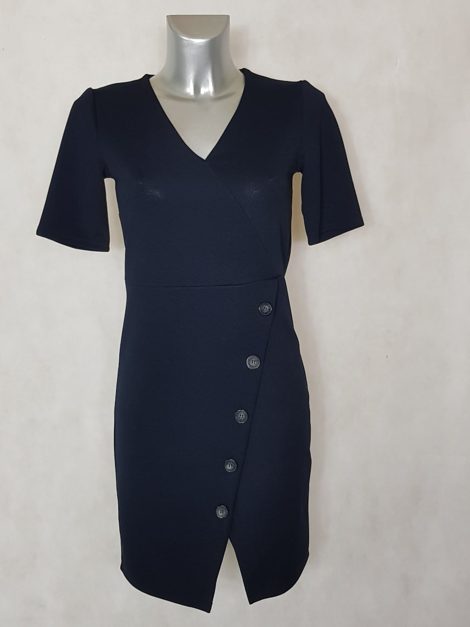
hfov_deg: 53.1
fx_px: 471
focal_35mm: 26
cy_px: 314
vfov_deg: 67.3
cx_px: 235
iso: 200
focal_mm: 4.2
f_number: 1.7
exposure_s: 1/100
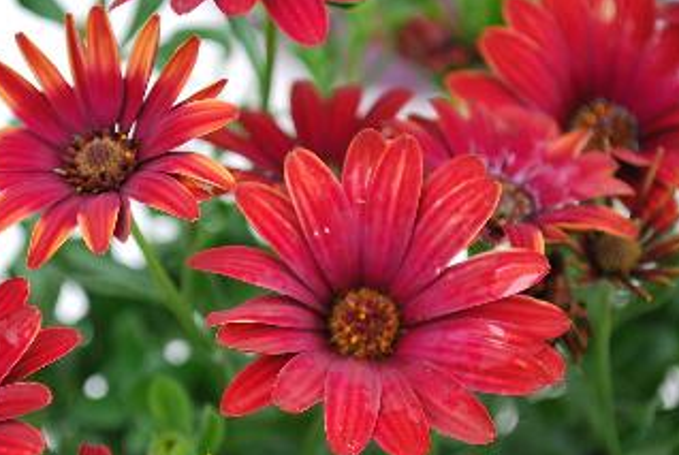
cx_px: 263
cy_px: 282
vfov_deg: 13.2
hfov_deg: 19.7
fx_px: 1957
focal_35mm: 104
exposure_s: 1/80
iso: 200
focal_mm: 55
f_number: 5.6
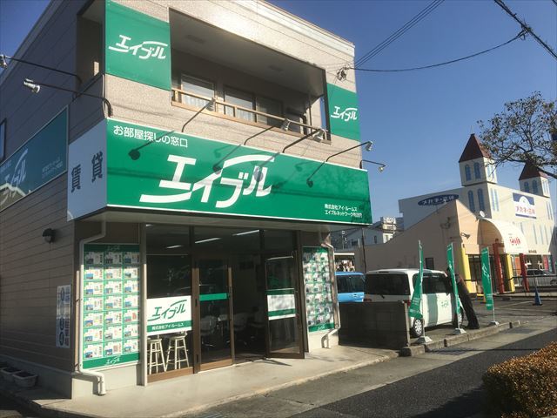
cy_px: 209
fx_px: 467
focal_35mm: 29
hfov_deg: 61.7
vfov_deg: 48.2
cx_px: 278
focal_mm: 4.15
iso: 25
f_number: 2.2
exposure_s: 1/2404
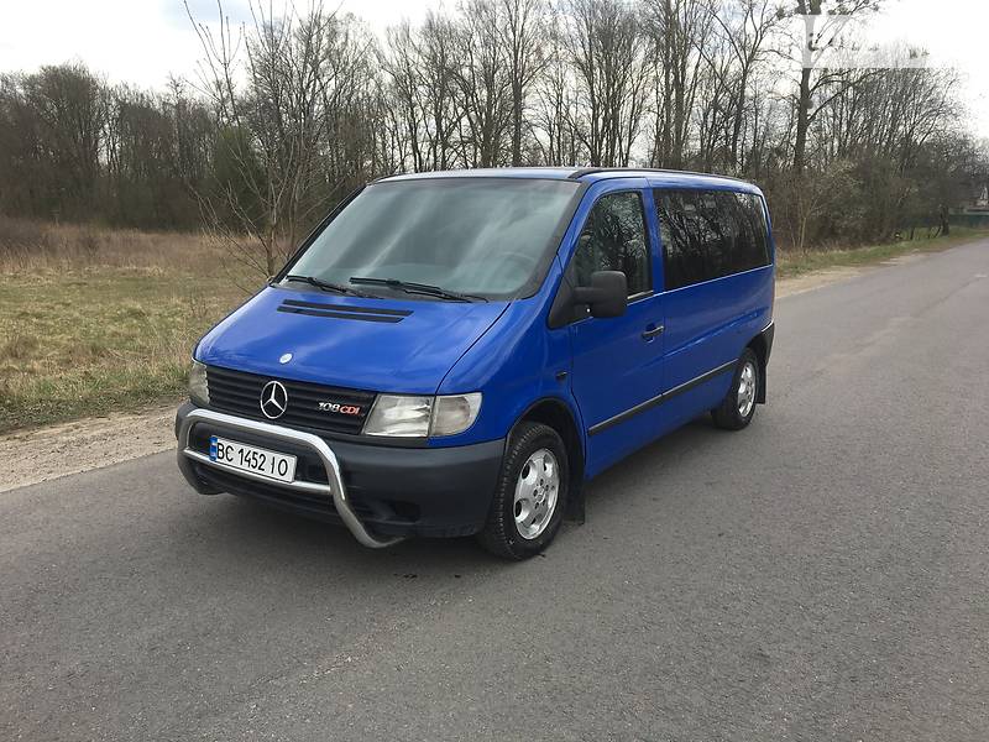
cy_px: 371
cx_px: 494
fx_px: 829
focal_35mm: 29
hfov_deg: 61.7
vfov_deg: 48.2
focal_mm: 4.2
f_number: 2.2
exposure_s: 1/754
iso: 25
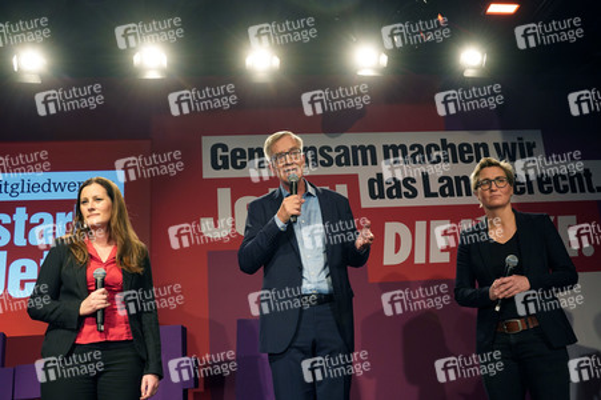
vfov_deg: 34.2
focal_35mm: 39
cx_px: 300
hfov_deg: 49.6
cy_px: 200
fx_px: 651
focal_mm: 39
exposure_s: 1/160
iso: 2500
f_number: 6.3
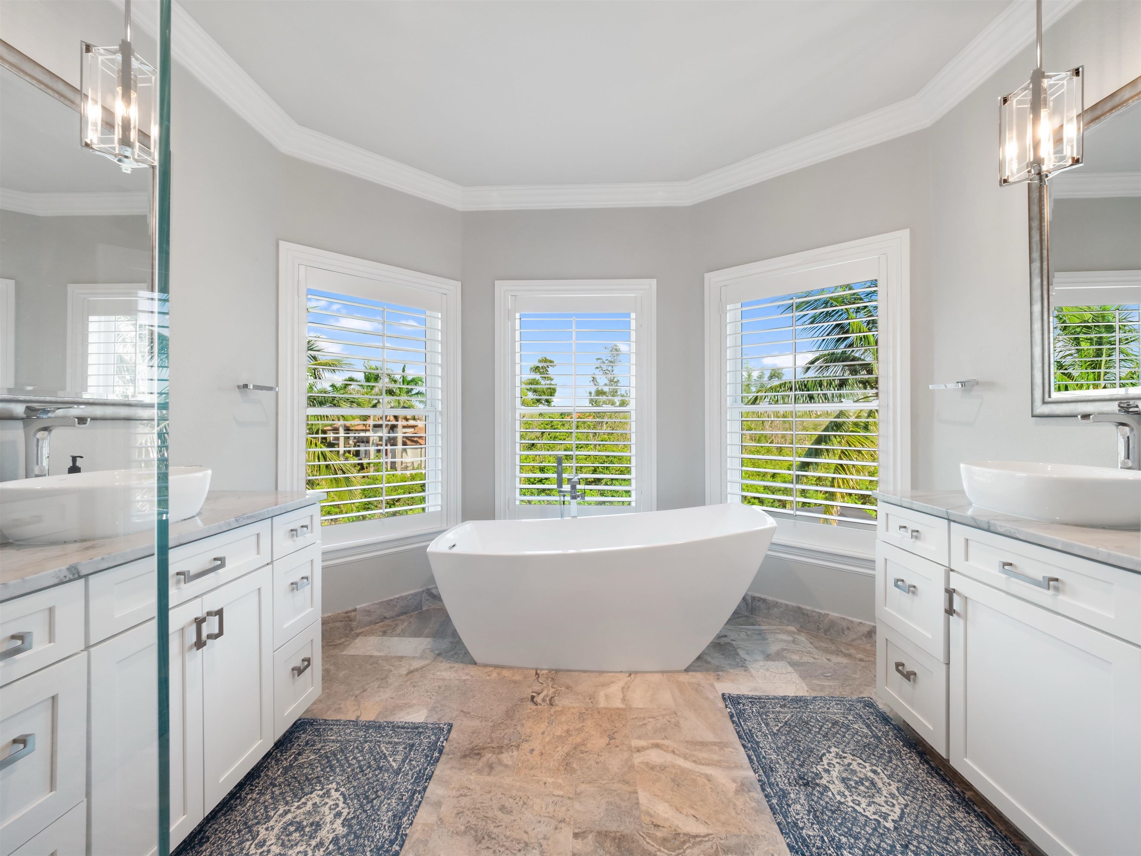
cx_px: 570
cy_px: 428
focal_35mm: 14
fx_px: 461
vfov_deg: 85.7
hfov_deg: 102.1
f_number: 7.1
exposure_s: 1/6
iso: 200
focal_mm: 7
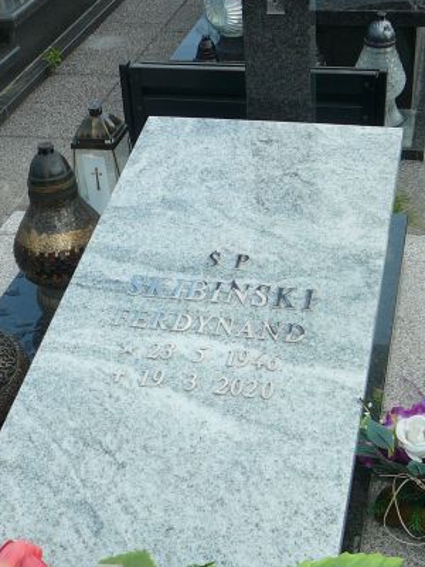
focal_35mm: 56
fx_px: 917
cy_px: 387
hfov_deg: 26.1
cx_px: 215
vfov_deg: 34.0
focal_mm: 5.2
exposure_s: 1/640
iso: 80
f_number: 2.8
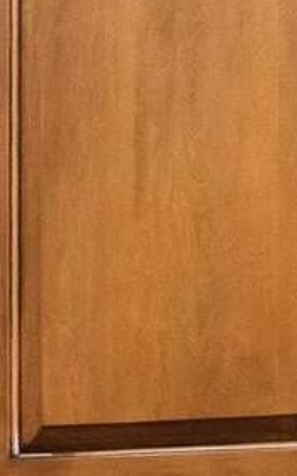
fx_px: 2851
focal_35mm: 220
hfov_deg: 4.7
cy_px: 676
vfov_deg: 9.3
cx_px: -1350
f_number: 6.3
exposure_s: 1/60
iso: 1600
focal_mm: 20
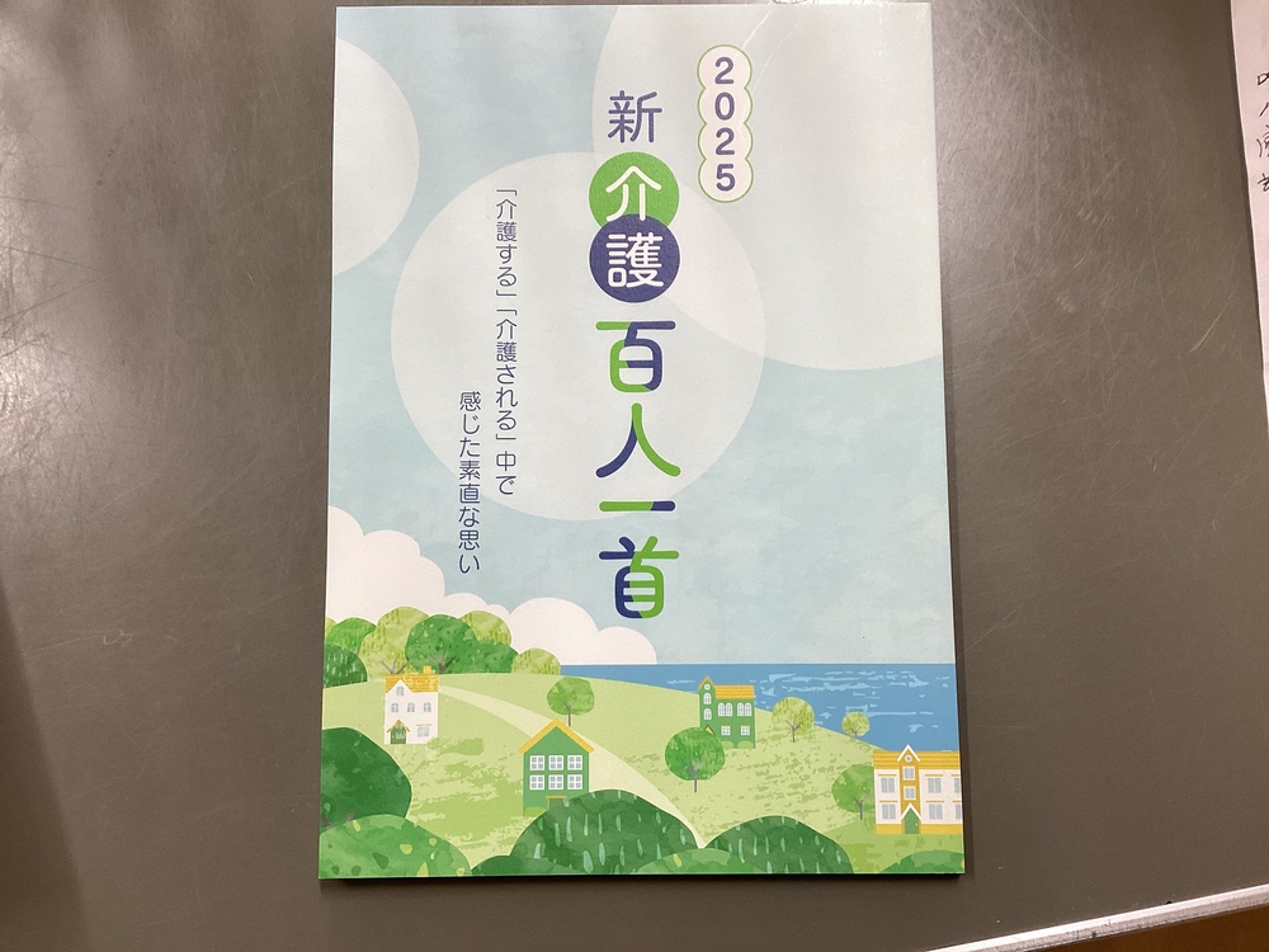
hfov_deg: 58.4
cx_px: 634
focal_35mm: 31
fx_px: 1136
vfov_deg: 45.4
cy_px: 476
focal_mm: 3.3
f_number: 2.4
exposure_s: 1/60
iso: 64
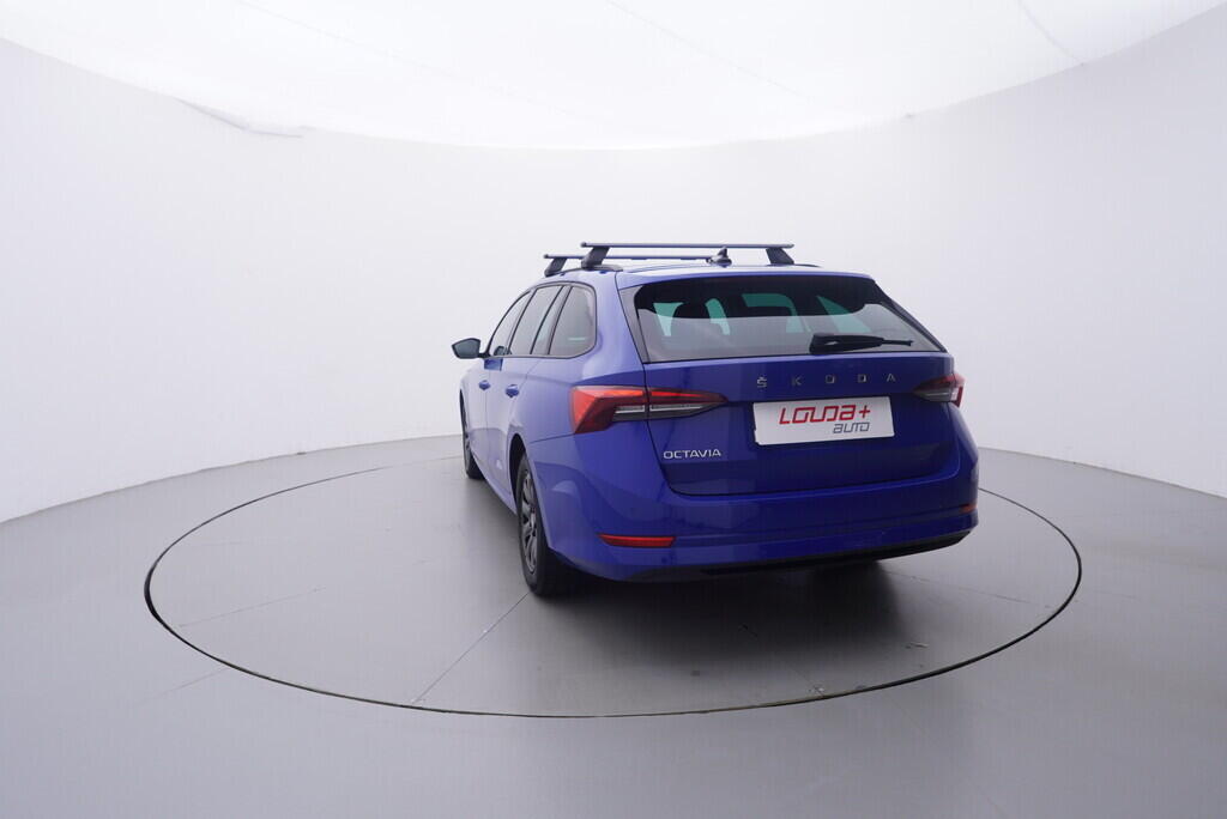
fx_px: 767
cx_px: 614
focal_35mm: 22
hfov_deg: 77.3
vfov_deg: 56.2
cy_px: 410
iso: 200
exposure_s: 1/80
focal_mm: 15
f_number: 5
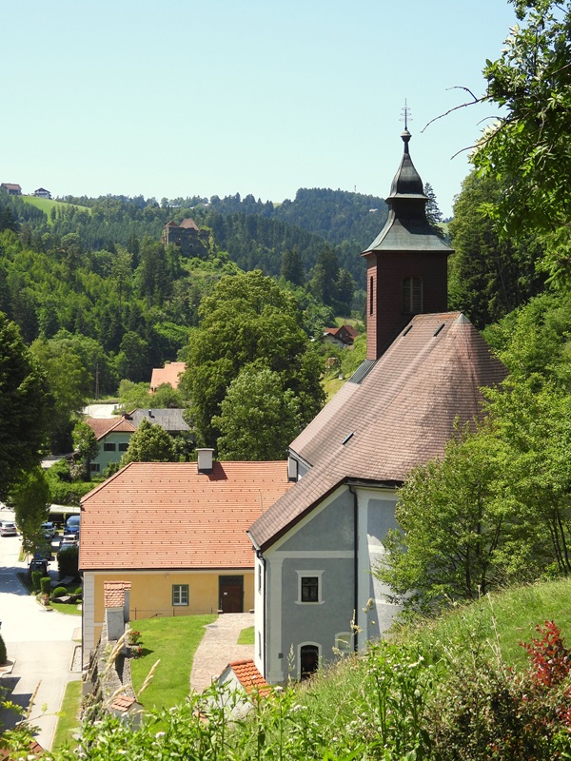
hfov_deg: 21.0
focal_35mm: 70
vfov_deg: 27.8
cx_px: 286
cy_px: 380
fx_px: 1540
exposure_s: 1/1000
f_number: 3.5
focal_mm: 12.5
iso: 100
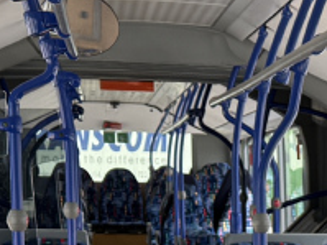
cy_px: 387
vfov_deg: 9.2
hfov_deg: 12.1
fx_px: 1482
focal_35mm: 157
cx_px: 468
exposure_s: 1/735
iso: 100
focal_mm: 6.76
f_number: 1.78
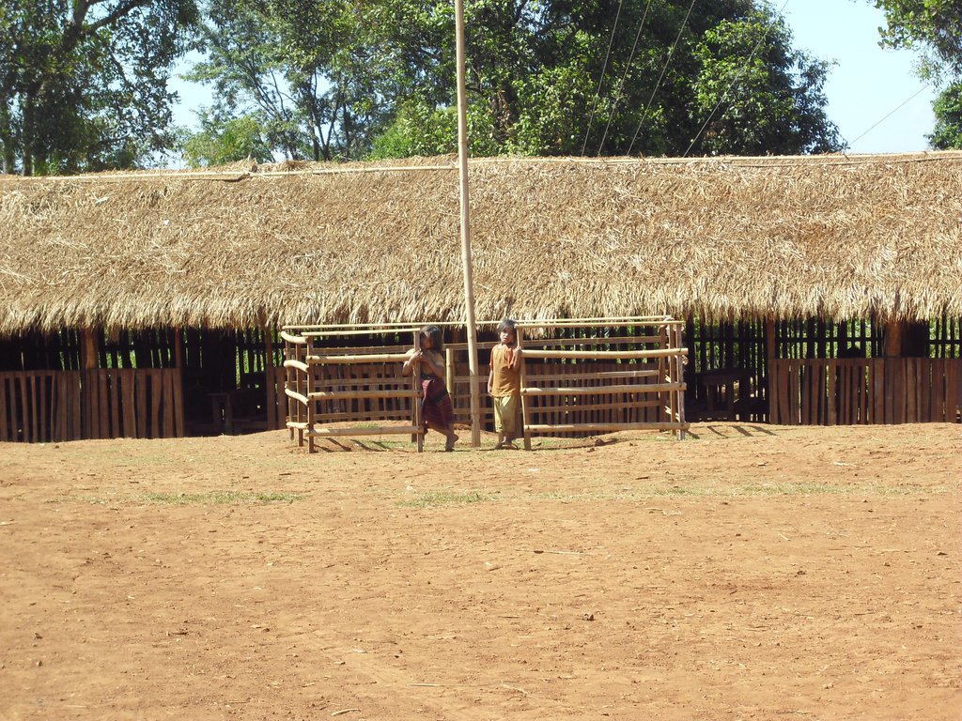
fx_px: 3140
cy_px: 360
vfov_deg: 13.1
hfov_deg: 17.4
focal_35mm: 113
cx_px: 481
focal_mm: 18.6
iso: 100
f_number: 5.2
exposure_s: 1/250
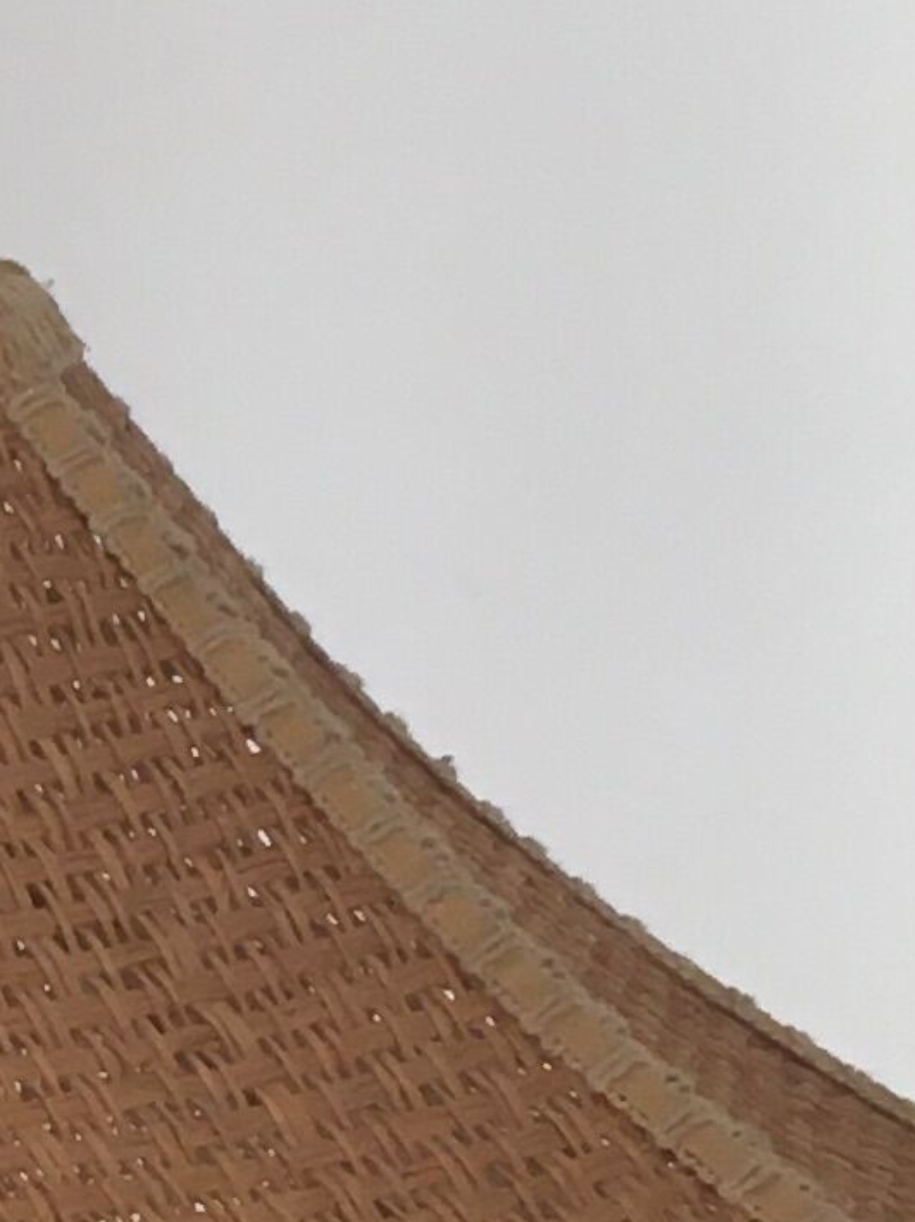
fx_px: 5820
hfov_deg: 8.8
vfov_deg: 12.0
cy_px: 826
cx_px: -496
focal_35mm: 165
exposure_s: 1/33
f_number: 2.2
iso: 64
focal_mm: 4.15
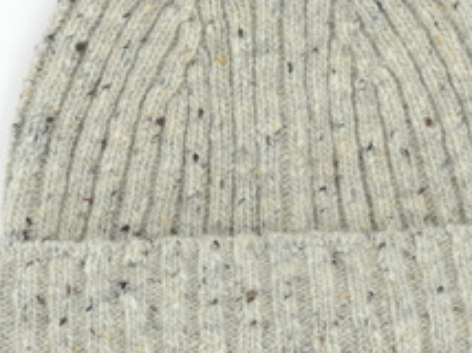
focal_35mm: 117
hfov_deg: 16.8
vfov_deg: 12.6
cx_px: 287
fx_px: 1594
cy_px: 182
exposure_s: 1/125
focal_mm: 10.7
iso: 100
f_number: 3.5
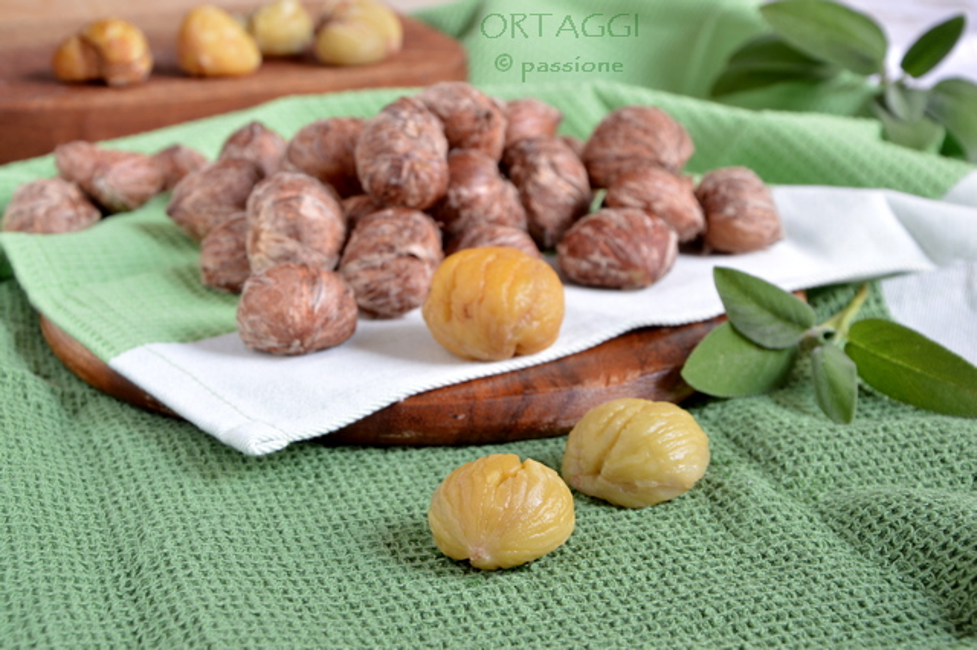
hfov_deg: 27.0
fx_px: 2034
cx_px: 488
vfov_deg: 18.2
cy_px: 325
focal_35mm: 75
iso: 100
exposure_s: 1/10
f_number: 8
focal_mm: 50
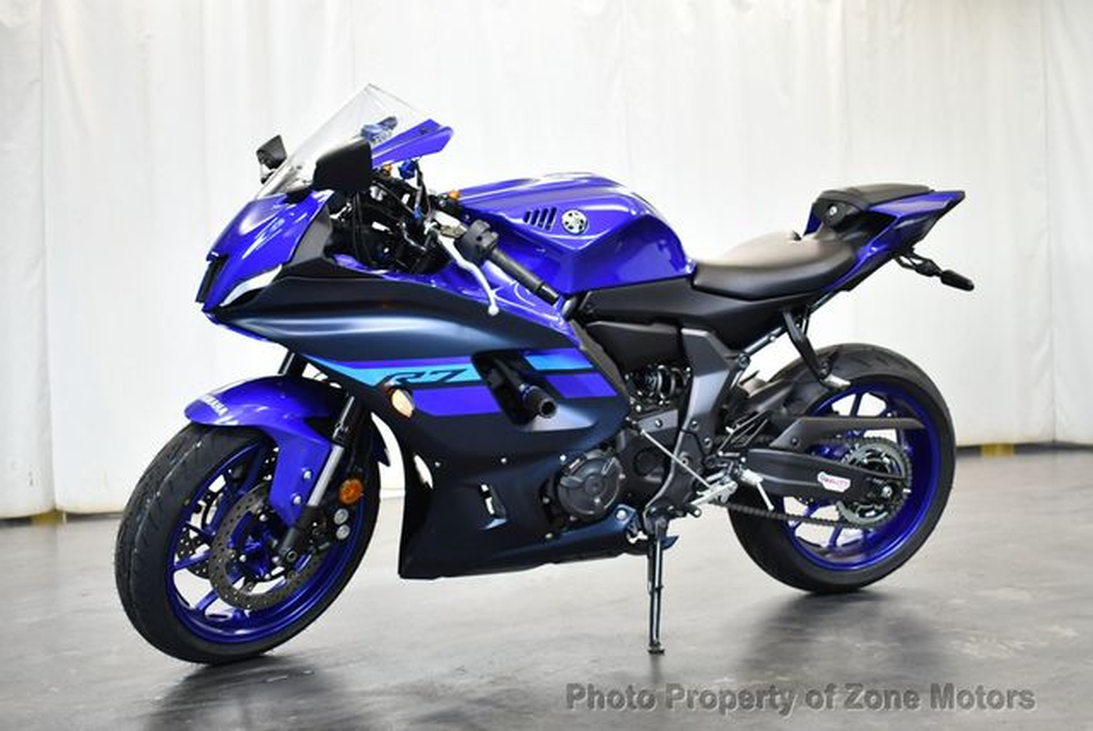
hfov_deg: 48.4
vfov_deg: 33.5
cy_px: 366
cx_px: 546
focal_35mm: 40
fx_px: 1216
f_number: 3.8
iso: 1100
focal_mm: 20
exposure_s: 1/125
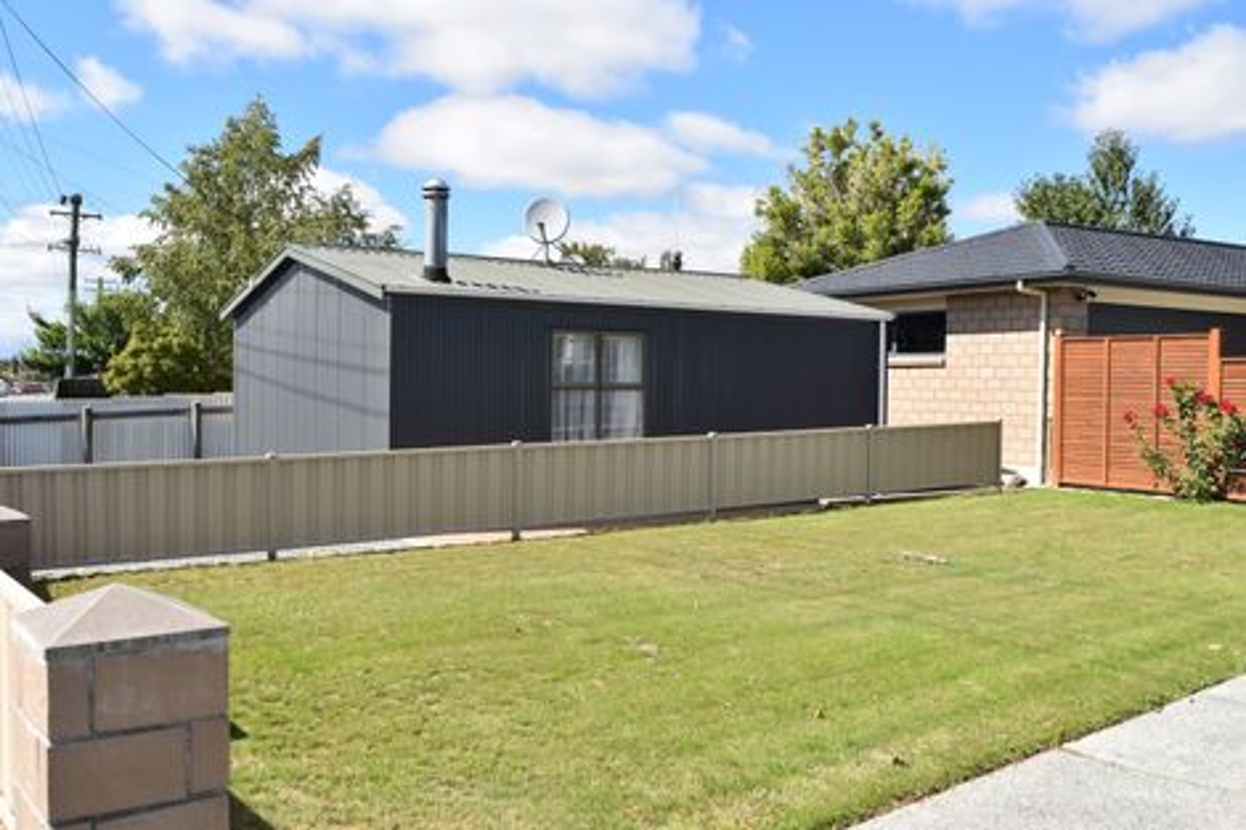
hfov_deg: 57.2
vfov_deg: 39.9
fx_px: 1142
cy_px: 415
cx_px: 623
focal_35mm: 33
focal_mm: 22
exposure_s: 1/200
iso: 100
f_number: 10
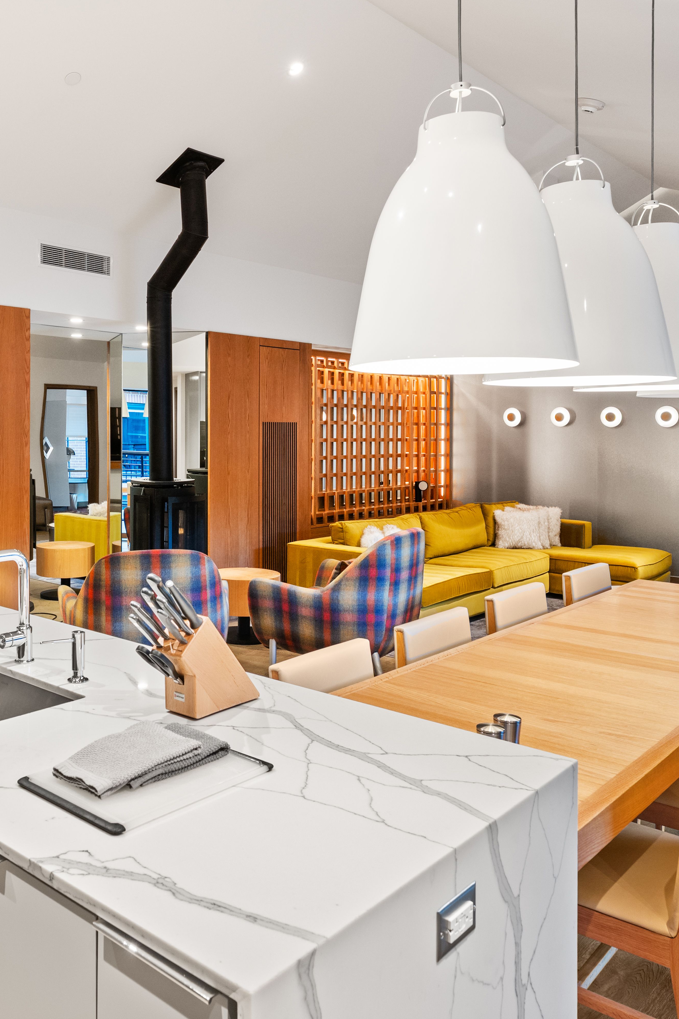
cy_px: 508
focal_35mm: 30
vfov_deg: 62.3
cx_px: 188
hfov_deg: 42.8
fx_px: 842
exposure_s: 1/3
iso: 400
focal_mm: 19.5
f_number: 7.1
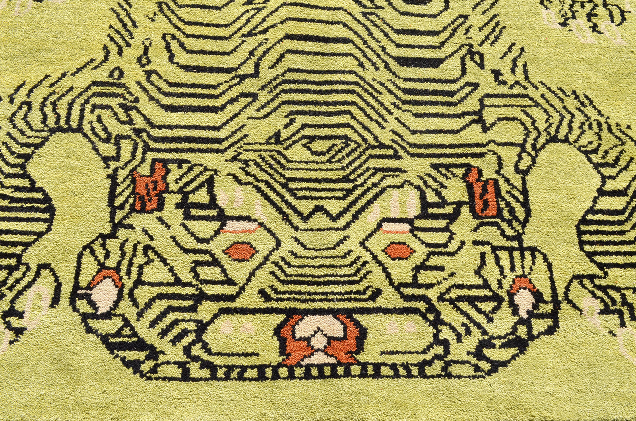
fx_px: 688
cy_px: 210
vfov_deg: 34.1
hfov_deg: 49.6
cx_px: 318
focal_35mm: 39
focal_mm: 26
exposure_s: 1/800
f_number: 14
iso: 800
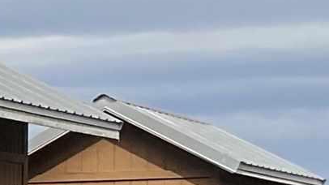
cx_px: -293
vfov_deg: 5.1
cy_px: 230
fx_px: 2084
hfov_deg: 8.6
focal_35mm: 239
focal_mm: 3
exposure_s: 1/2667
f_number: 1.8
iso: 16
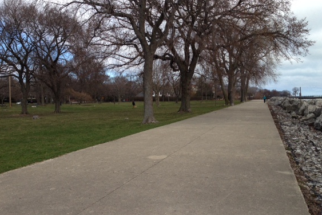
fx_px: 349
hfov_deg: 49.5
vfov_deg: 34.2
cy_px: 117
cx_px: 150
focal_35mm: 39
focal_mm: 4.12
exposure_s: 1/1004
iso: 50
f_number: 2.4
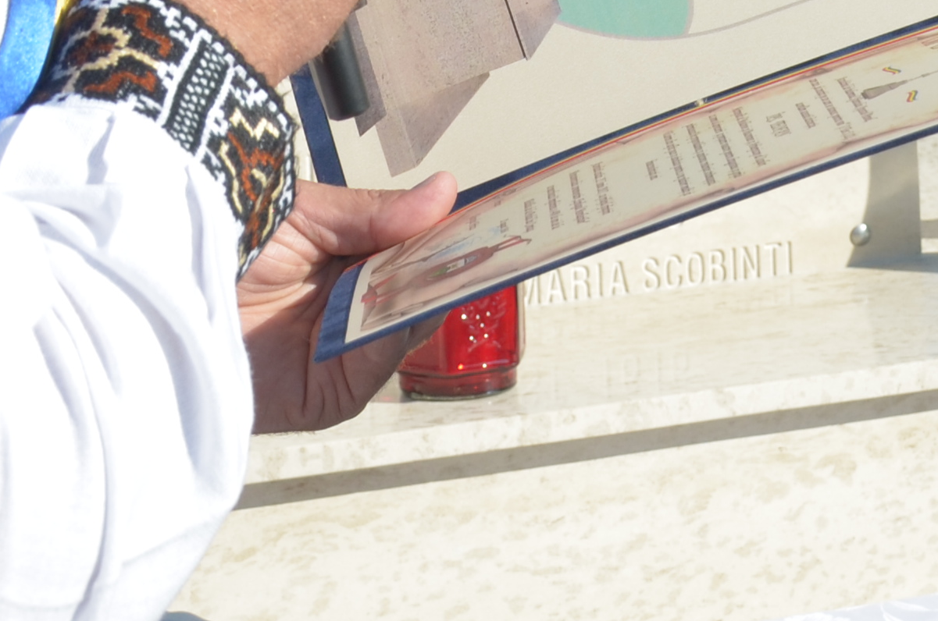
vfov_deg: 8.2
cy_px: -507
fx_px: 4161
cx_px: 855
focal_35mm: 160
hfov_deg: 12.8
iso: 250
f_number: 5.6
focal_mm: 26
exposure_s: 1/800
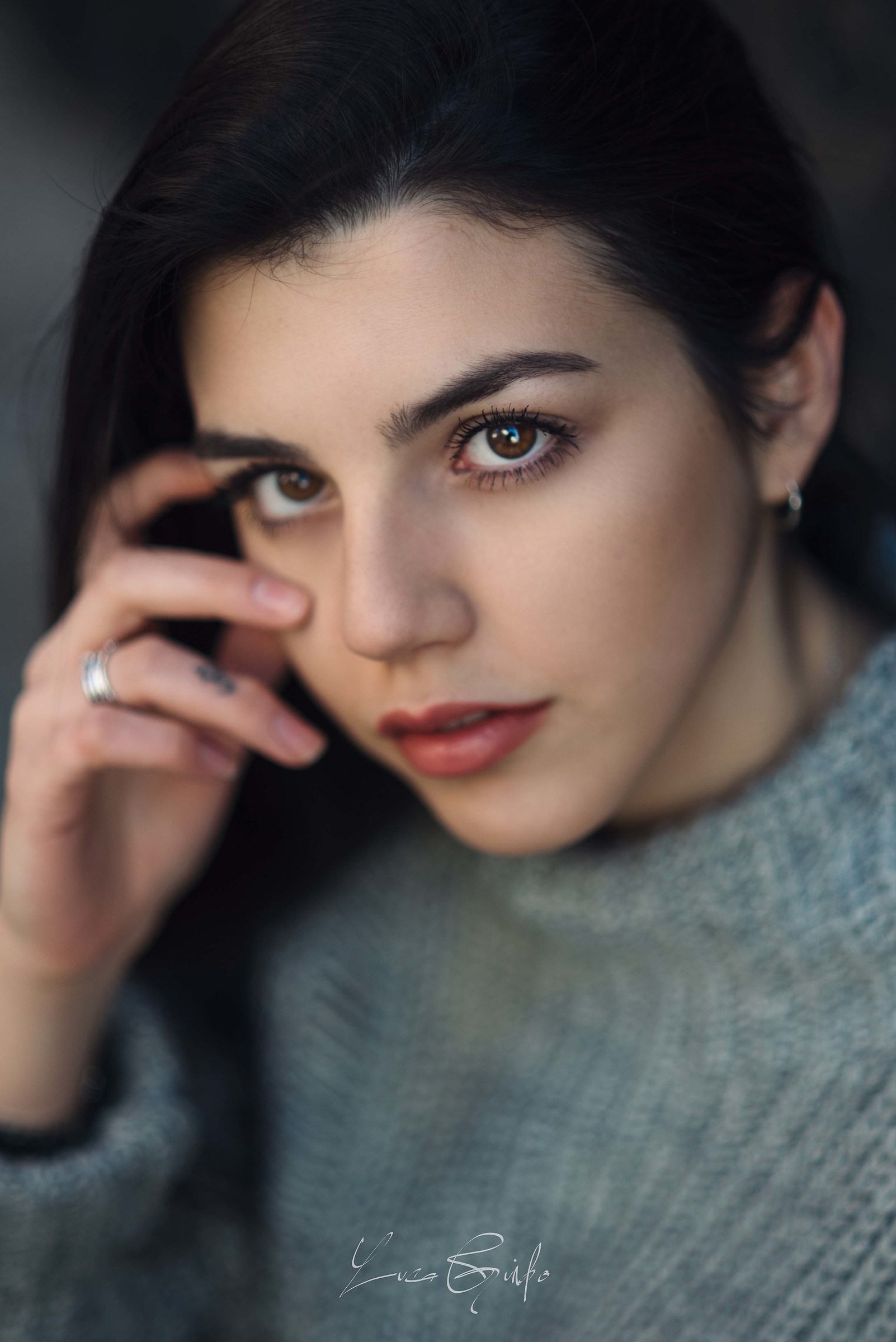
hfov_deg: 16.1
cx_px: 448
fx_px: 3170
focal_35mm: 85
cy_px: 671
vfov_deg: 23.9
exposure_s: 1/2000
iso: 320
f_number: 2
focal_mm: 85
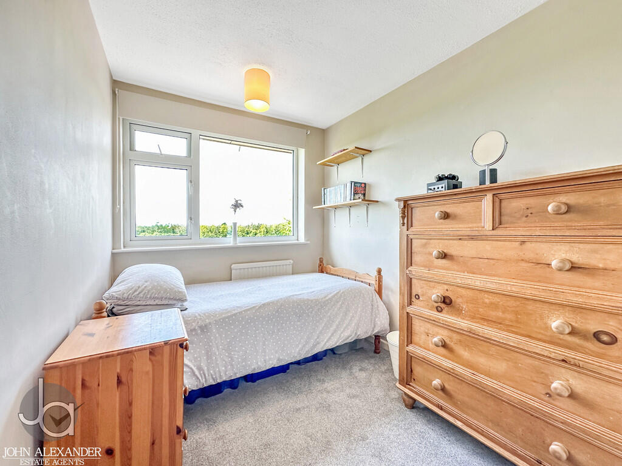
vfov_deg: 85.7
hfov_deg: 102.1
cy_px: 233
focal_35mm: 14
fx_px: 252
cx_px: 311
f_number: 2.2
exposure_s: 1/100
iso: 160
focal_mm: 2.22
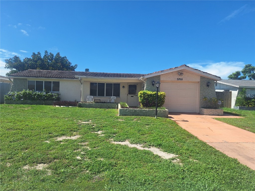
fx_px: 169
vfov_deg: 58.9
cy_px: 96
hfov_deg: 73.9
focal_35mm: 23
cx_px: 128
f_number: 1.8
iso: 40
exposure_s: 1/2079
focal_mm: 5.54
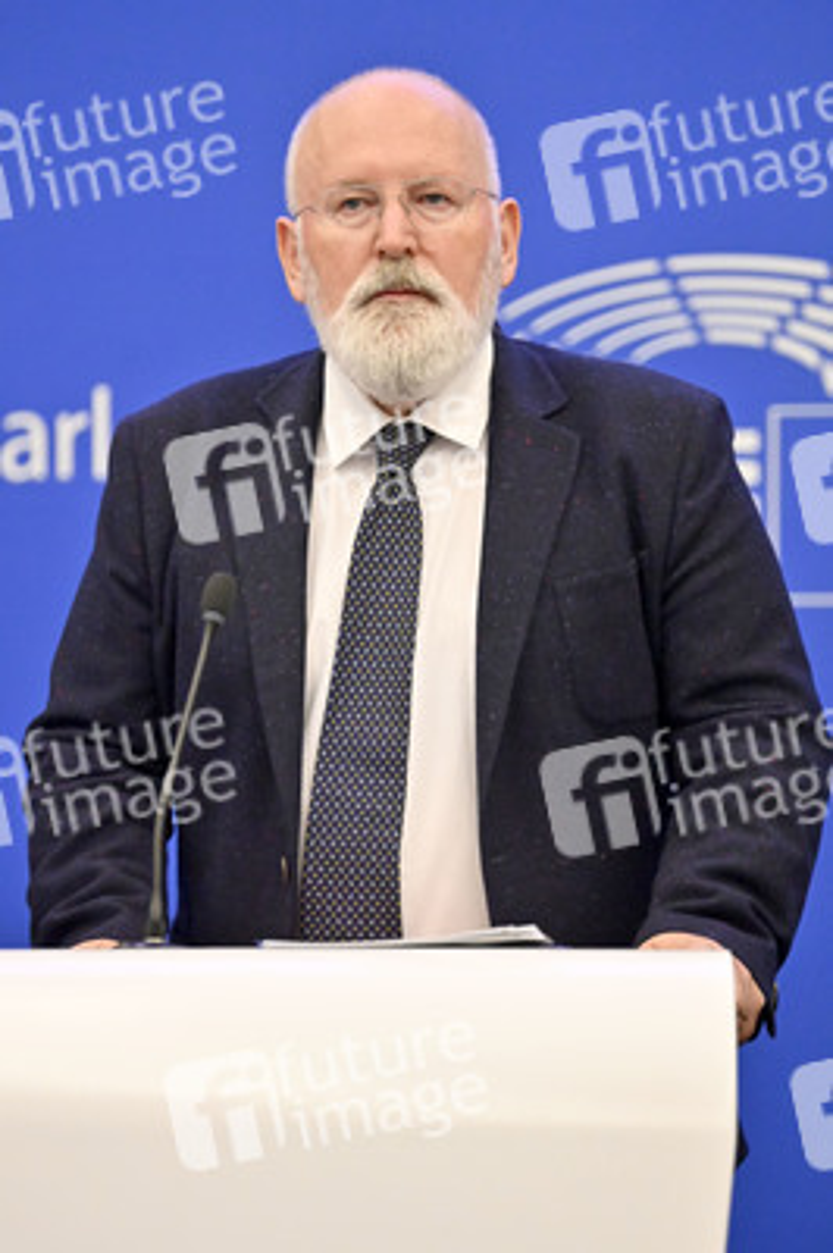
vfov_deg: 14.2
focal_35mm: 145
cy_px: 626
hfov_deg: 9.4
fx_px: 5041
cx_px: 416
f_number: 2.8
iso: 5000
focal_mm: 145
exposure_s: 1/1000
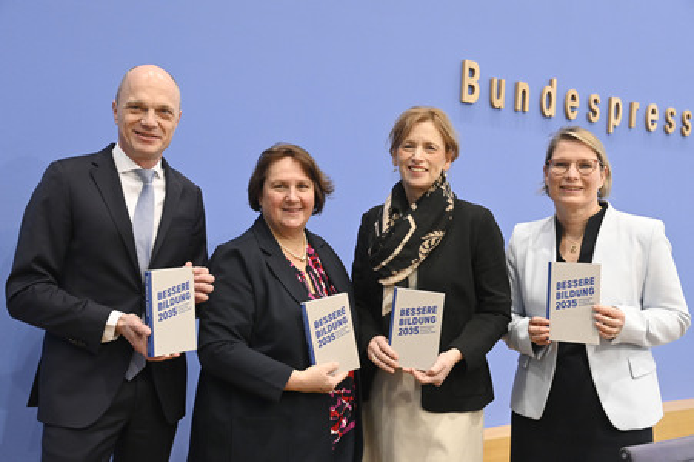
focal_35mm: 46
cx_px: 347
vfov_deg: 29.2
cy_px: 231
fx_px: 886
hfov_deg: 42.8
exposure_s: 1/320
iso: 5000
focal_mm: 46
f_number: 5.6
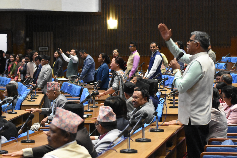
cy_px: 79
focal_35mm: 128
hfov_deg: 16.1
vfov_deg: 10.8
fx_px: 839
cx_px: 118
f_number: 4
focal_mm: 85
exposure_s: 1/160
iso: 8000
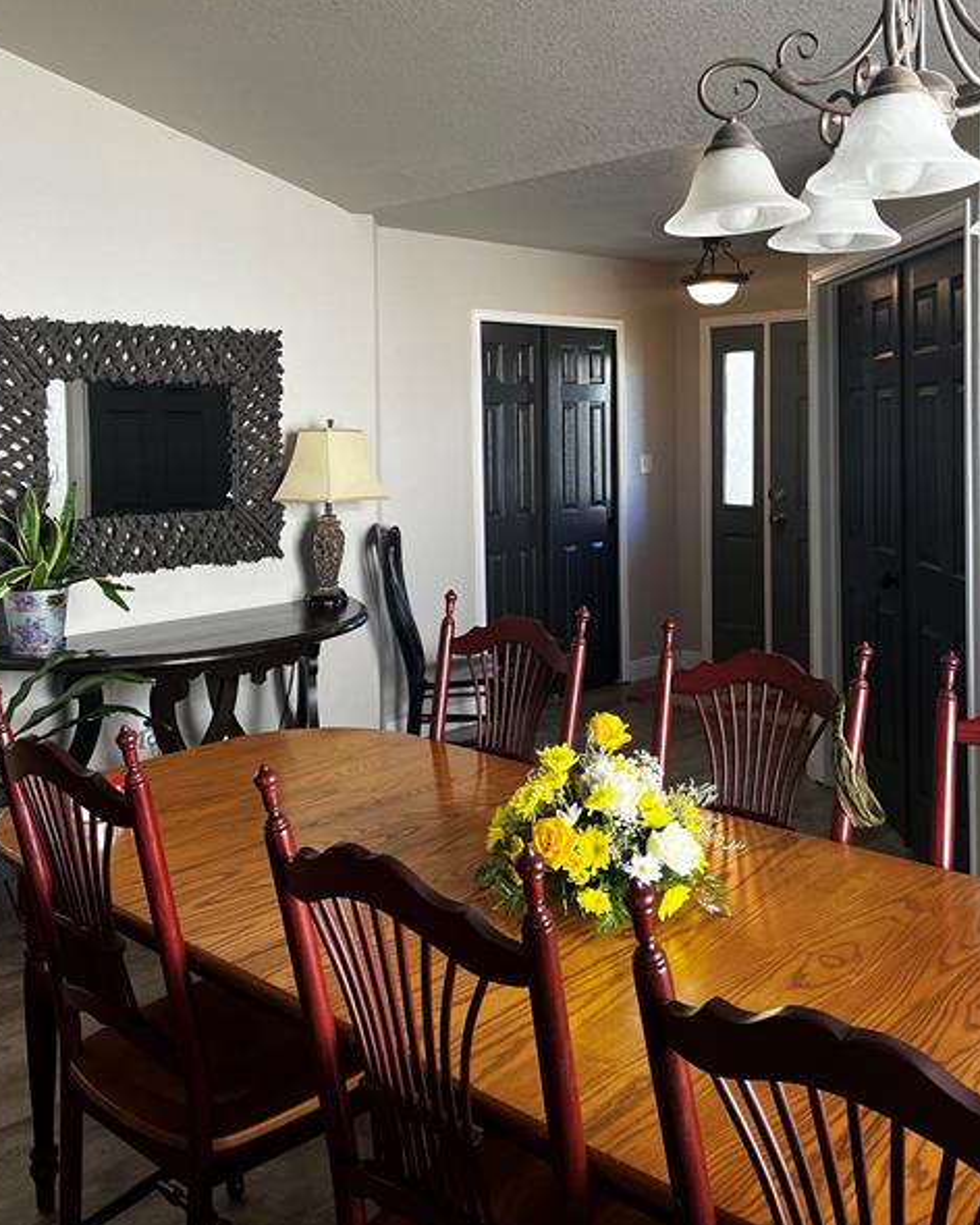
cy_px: 442
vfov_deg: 53.5
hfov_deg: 44.5
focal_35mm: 33
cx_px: 433
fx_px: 1196
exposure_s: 1/120
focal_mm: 5.1
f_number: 1.6
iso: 125
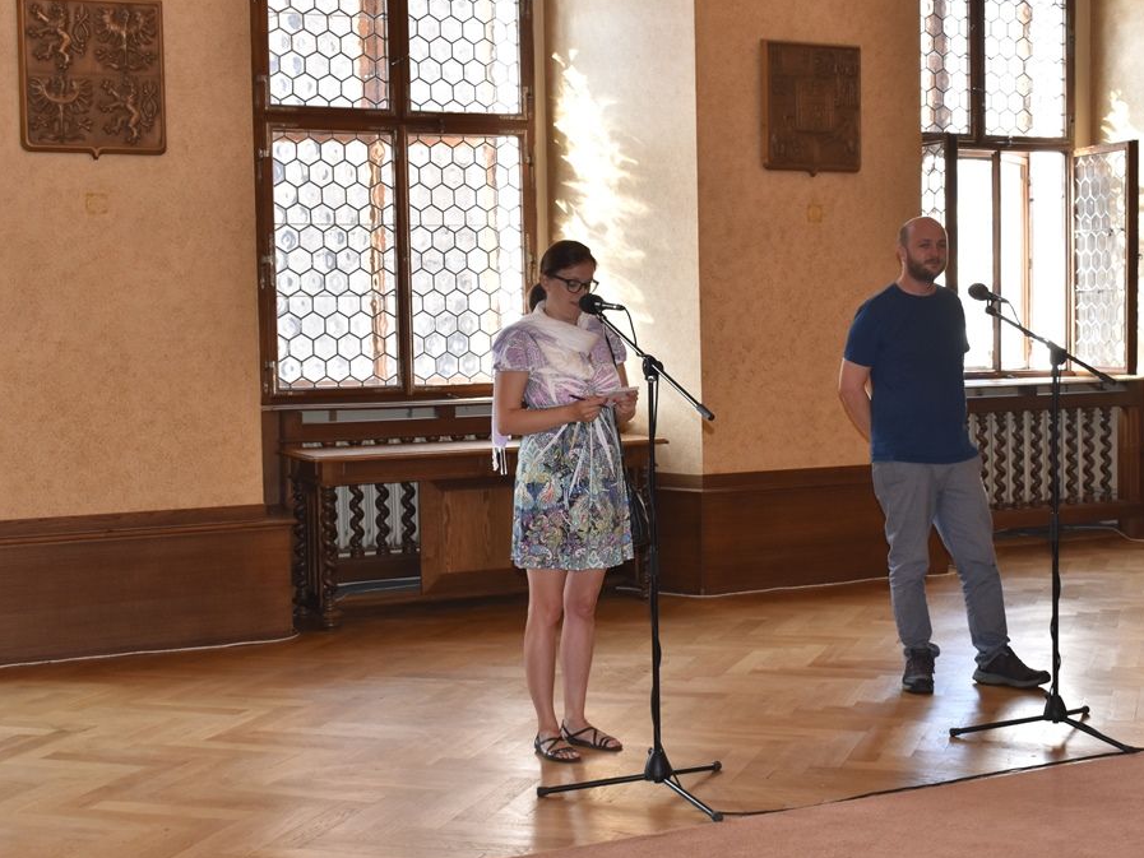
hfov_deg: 34.3
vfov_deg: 26.1
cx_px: 630
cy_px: 429
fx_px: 1851
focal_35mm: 56
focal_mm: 34
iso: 400
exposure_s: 1/60
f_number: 8
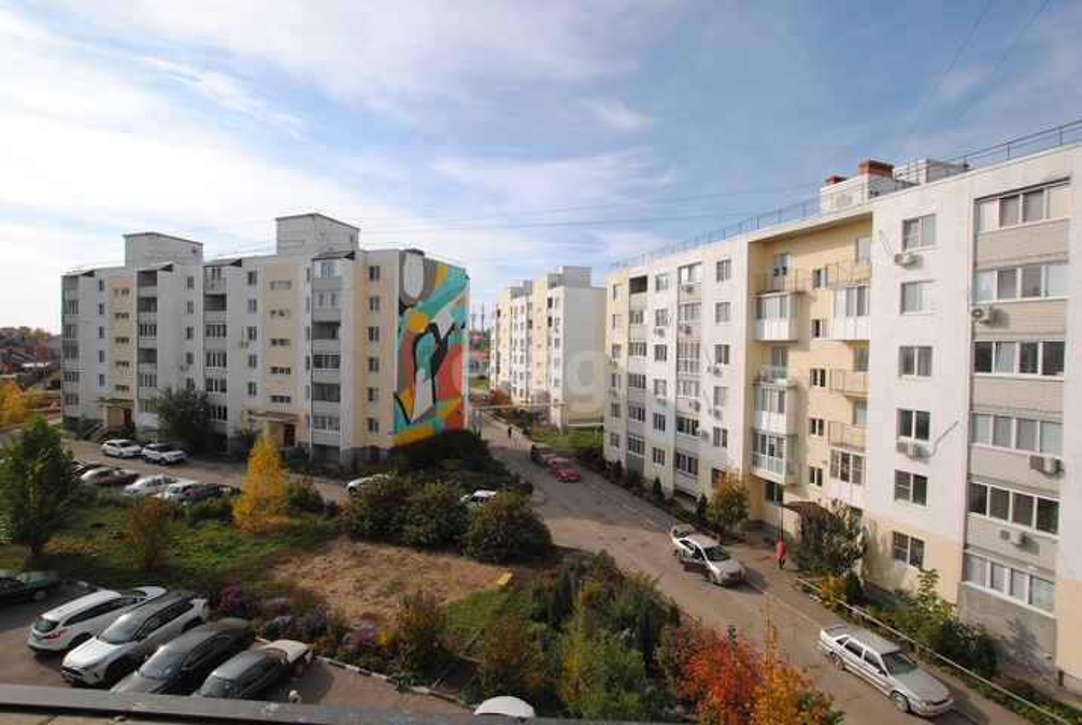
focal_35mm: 15
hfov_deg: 100.3
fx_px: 452
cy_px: 362
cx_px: 541
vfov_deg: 77.5
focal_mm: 10
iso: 100
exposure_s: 1/250
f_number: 8
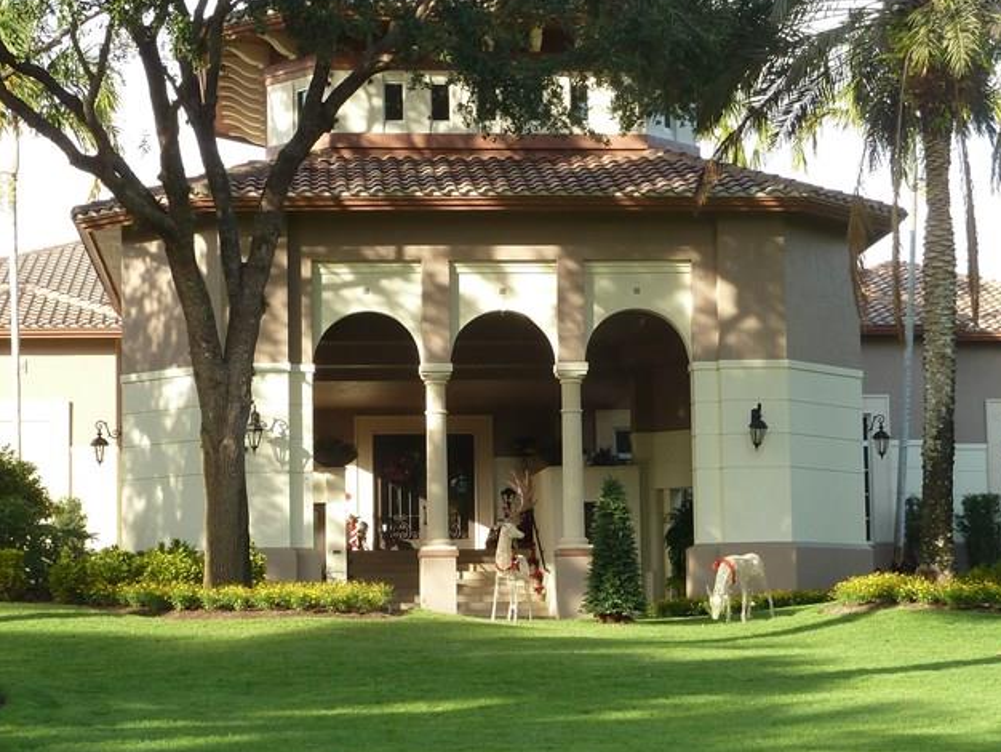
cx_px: 459
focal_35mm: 85
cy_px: 461
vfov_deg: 17.4
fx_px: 2459
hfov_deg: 23.0
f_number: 3.8
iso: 80
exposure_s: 1/125
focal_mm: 8.5
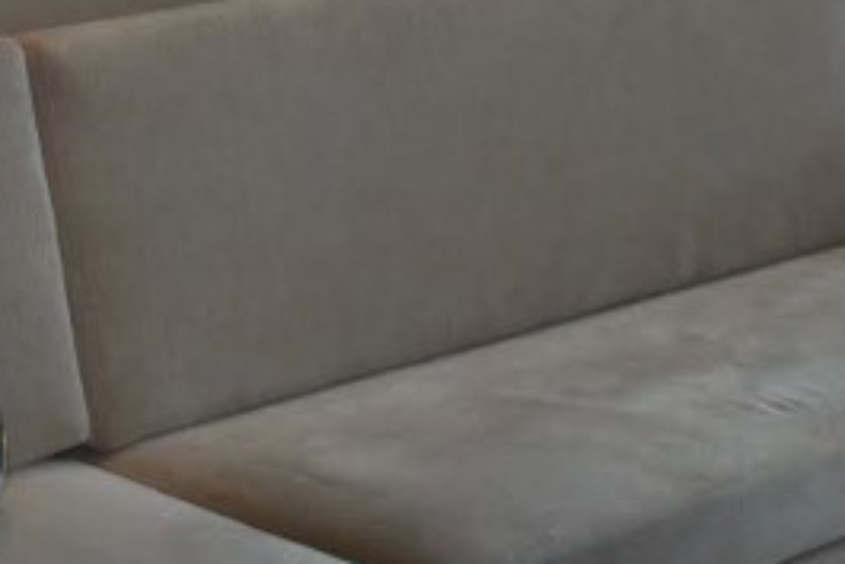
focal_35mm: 130
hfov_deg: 14.7
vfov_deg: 10.6
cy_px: 239
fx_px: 3053
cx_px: 1271
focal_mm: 20
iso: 100
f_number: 3.5
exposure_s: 1/160
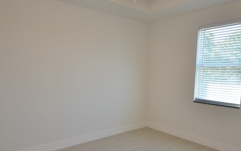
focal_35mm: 27
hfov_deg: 68.2
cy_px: 92
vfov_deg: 45.8
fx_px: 177
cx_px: 132
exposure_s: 1/60
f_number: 4
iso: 220
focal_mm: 10
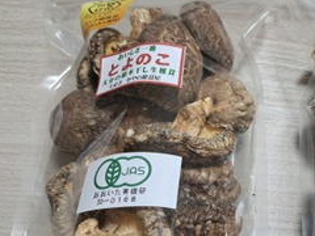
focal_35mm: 48
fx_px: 437
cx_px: 267
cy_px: 169
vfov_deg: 29.9
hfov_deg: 37.7
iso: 160
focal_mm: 5.23
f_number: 1.8
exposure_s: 1/50
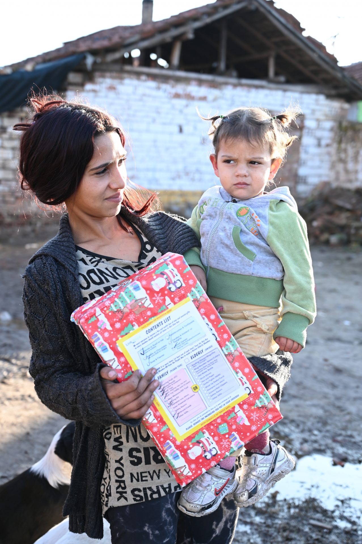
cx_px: 181
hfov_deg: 28.0
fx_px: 725
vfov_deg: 41.1
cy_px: 272
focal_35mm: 48
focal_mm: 48
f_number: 4
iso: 100
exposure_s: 1/100
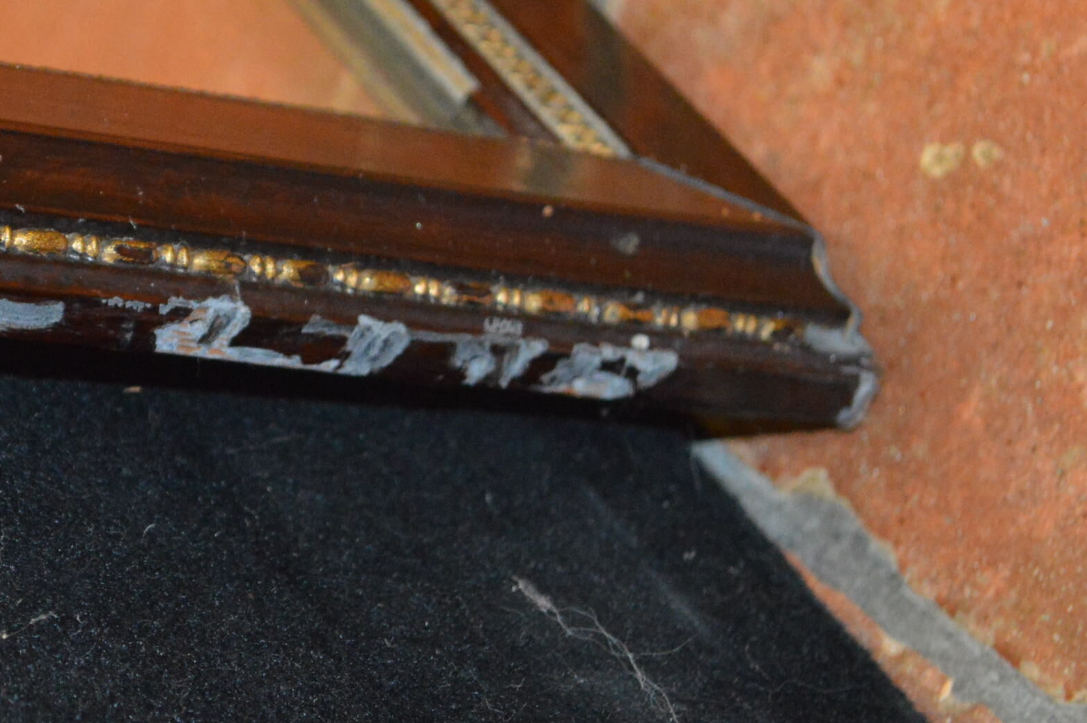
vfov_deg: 8.6
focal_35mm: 159
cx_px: 65
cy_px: 256
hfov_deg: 12.8
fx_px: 4796
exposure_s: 1/60
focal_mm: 55
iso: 3200
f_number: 5.6
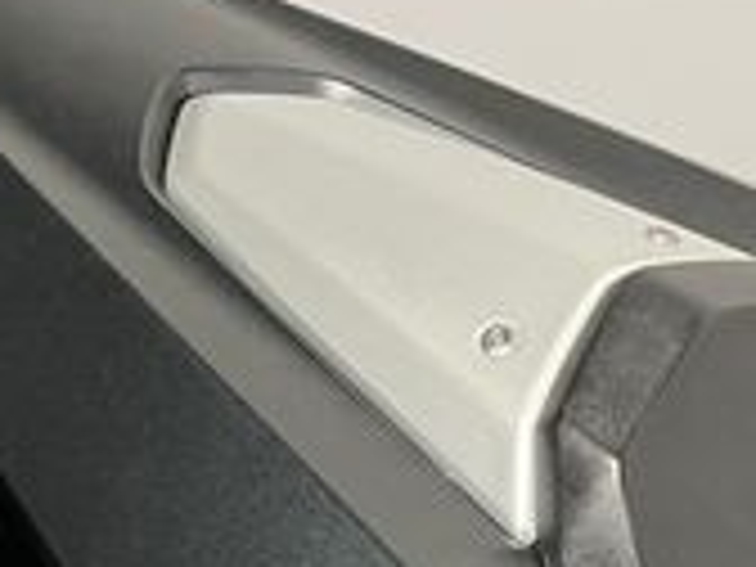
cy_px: 945
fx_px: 2162
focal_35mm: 99
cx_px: 792
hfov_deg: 19.2
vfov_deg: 13.7
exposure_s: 1/50
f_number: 1.6
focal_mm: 5.1
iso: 160
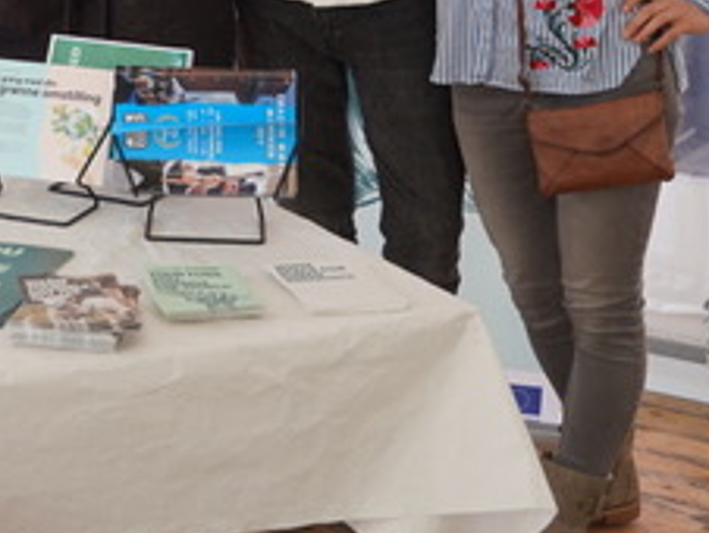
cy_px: -61
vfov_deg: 13.7
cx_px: -28
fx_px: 2173
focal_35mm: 106
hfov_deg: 18.0
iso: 160
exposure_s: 1/160
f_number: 4
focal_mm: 26
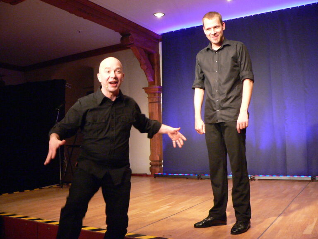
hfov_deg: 51.4
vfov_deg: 39.7
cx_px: 159
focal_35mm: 36
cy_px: 120
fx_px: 331
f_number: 2.8
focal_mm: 6
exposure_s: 1/20
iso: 400
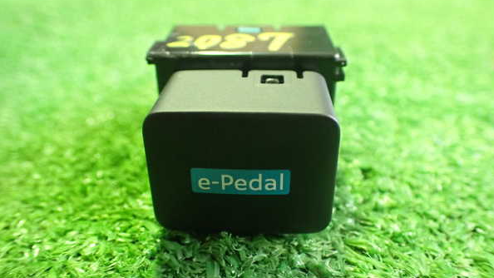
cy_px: 161
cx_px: 249
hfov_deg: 59.5
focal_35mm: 33
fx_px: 432
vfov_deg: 35.5
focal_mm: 5.4
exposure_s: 1/30
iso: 1250
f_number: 2.3
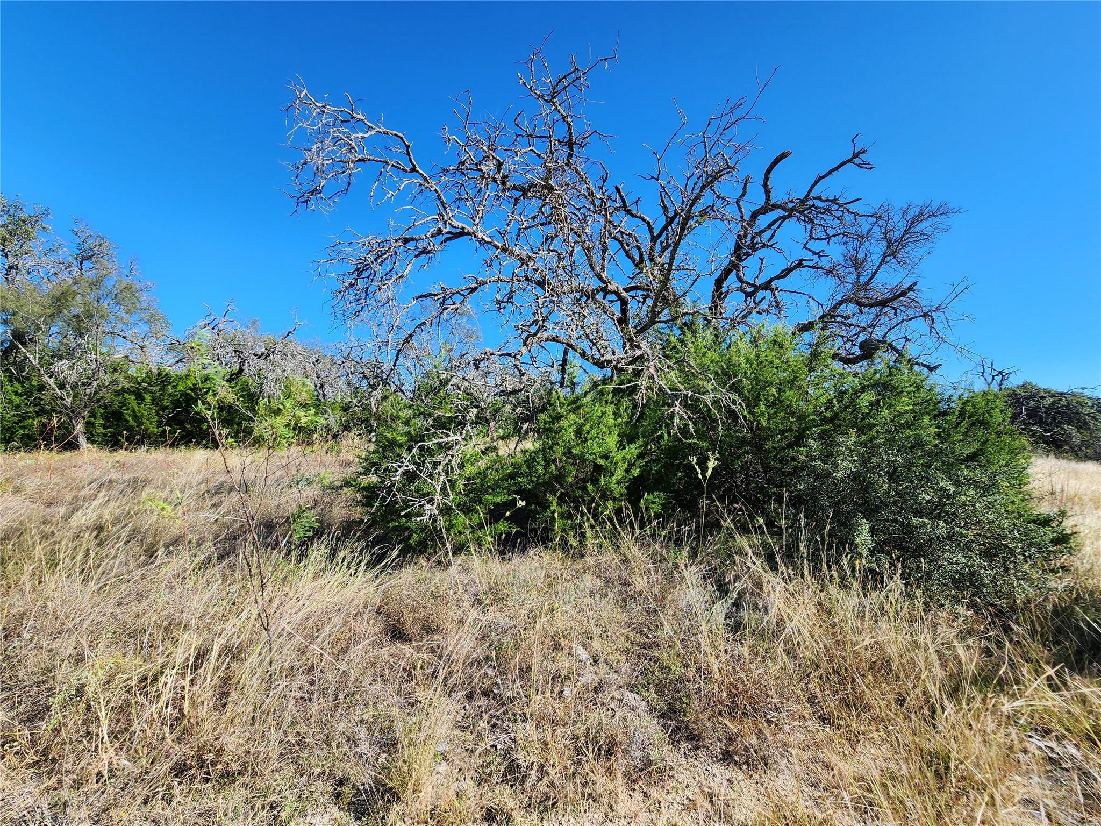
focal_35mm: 13
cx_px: 550
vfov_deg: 89.9
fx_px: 413
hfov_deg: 106.2
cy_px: 413
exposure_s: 1/1132
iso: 50
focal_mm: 2.2
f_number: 2.2
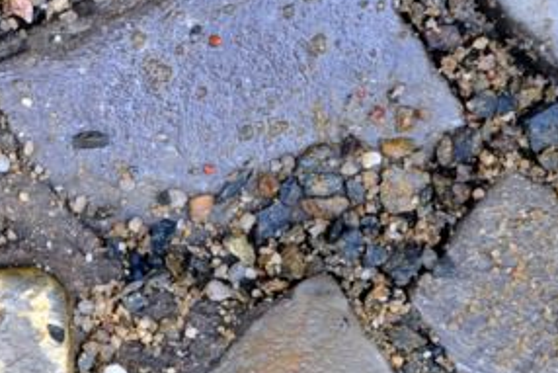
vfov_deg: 2.4
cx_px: -170
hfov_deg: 3.7
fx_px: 8727
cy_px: 432
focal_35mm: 563
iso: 400
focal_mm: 105
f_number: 7.1
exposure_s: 1/40
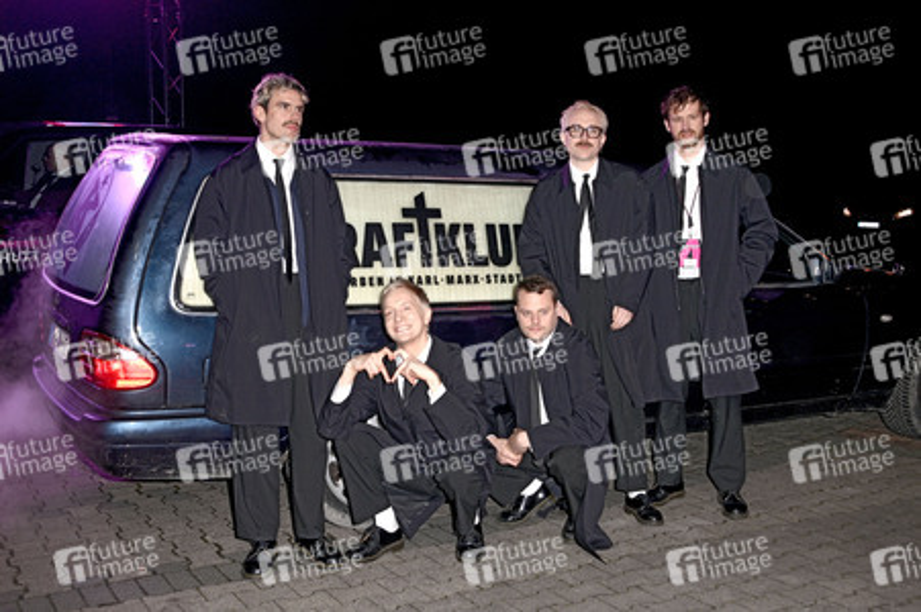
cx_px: 460
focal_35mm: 42
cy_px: 306
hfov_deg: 46.4
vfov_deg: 31.8
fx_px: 1074
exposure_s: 1/250
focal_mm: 42
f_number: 5.6
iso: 500
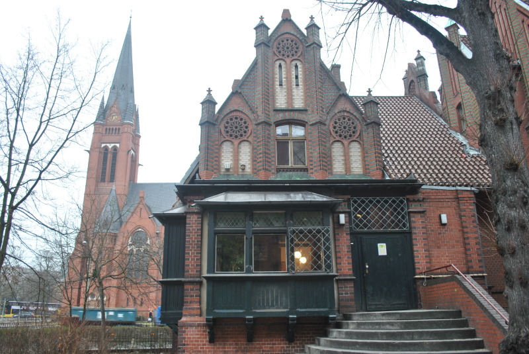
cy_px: 177
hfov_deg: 67.3
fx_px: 397
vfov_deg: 48.0
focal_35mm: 27
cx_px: 264
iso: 200
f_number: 4.5
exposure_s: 1/80
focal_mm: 18
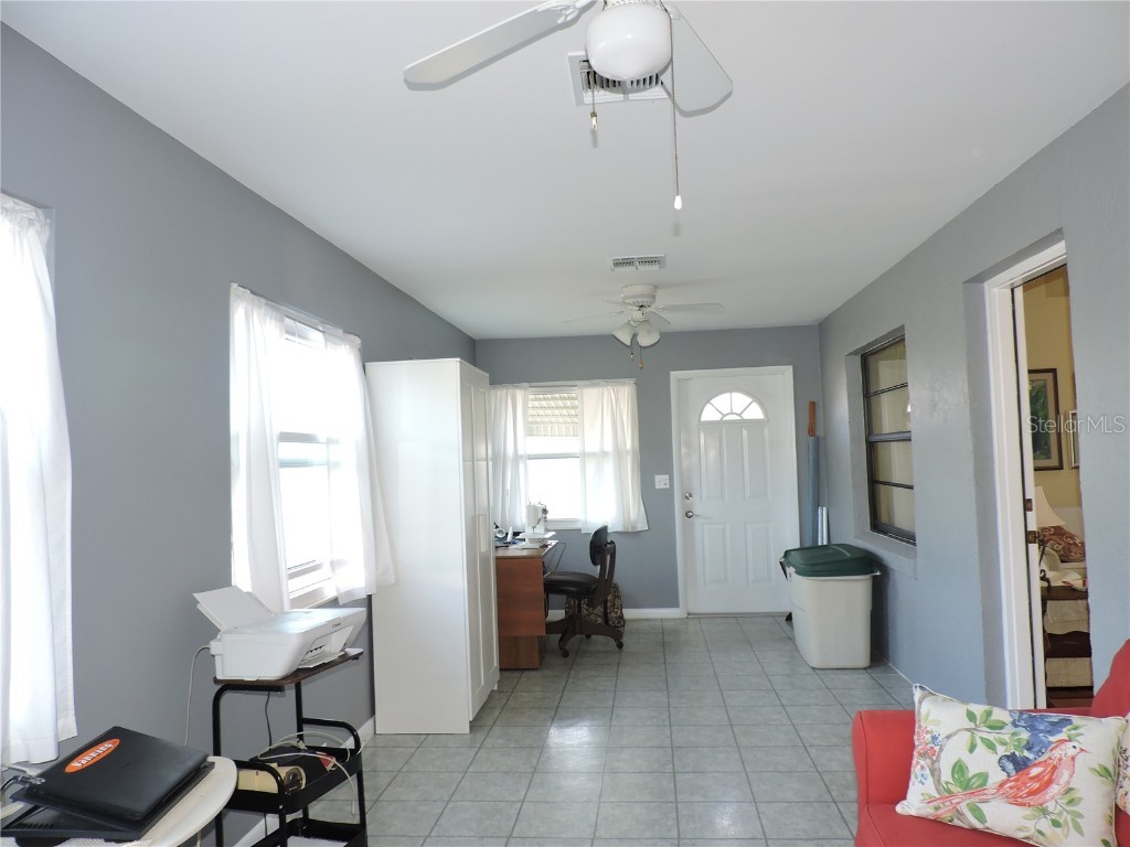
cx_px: 565
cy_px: 424
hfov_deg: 71.6
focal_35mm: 24
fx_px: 783
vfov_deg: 56.8
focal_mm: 4.3
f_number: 3
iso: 200
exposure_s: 1/30
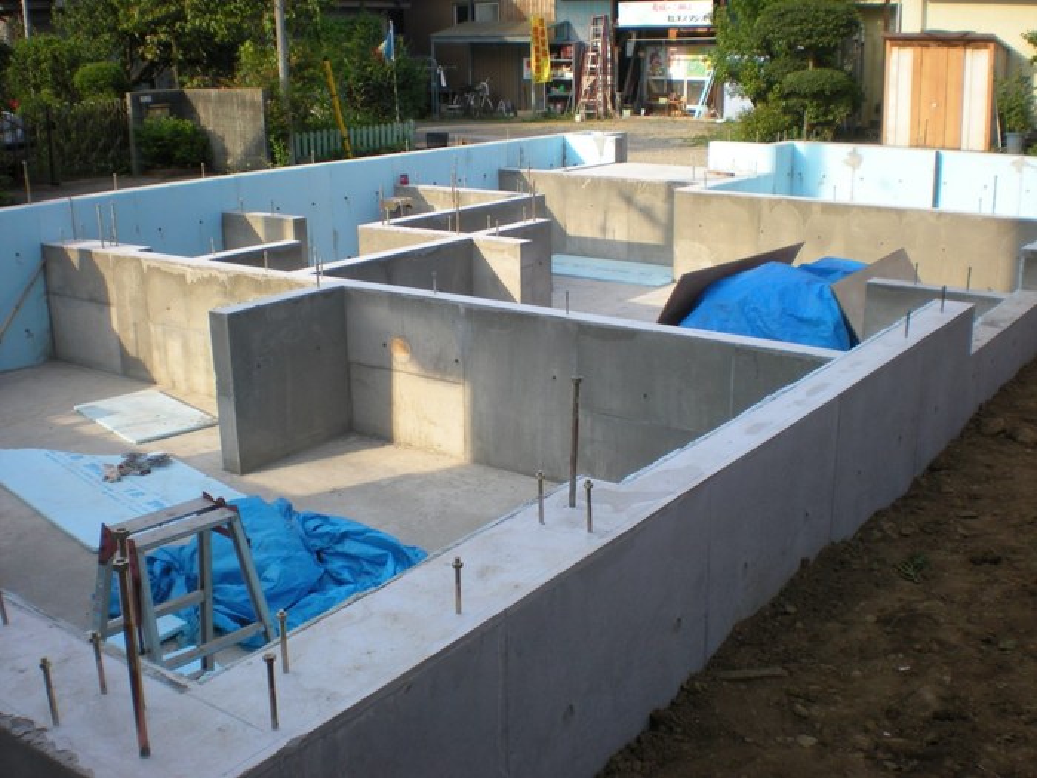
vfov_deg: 37.7
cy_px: 389
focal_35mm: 38
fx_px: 1138
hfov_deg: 49.0
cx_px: 518
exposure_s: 1/192
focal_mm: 6.3
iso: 64
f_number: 4.6
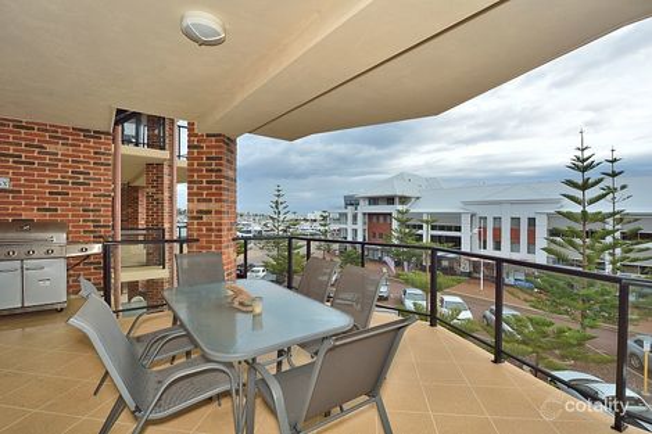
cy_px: 217
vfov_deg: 81.2
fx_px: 253
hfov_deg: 104.3
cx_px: 326
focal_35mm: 14
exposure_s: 1/250
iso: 200
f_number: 11
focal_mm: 14
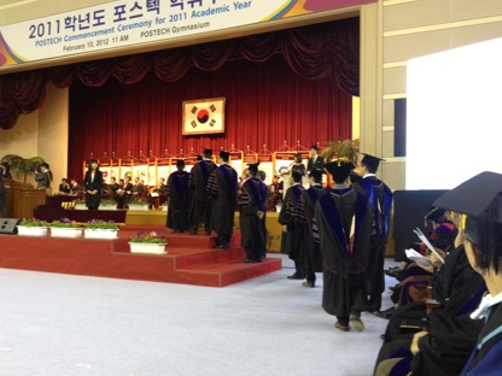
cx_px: 238
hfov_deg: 50.1
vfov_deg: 38.7
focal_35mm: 37
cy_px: 189
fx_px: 537
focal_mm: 4.28
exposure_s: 1/20
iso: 125
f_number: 2.4
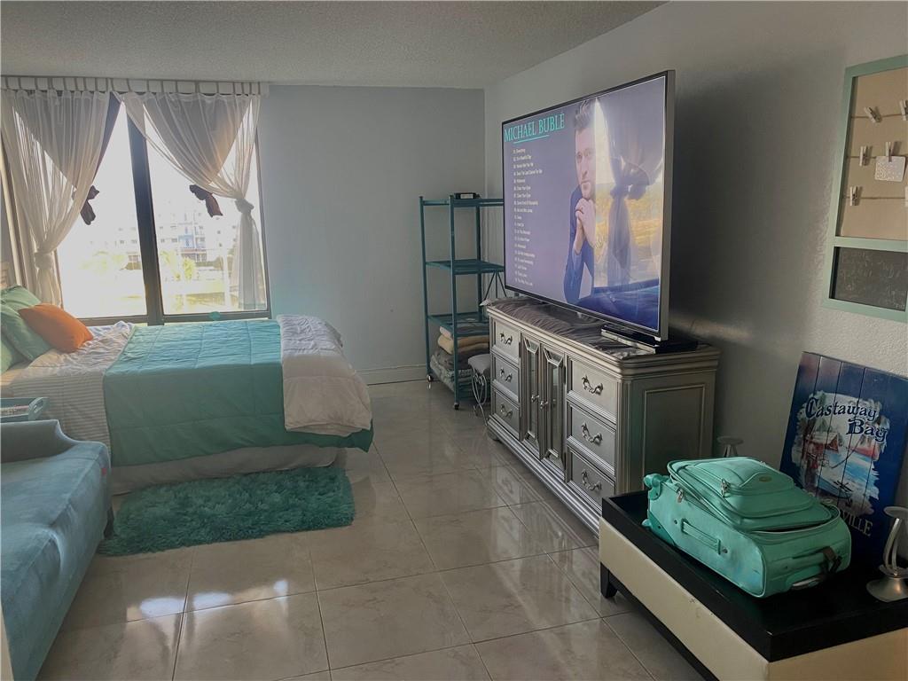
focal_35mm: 26
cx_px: 454
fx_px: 682
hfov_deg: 67.3
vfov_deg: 53.1
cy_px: 340
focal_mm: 4.25
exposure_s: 1/60
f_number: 1.8
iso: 125
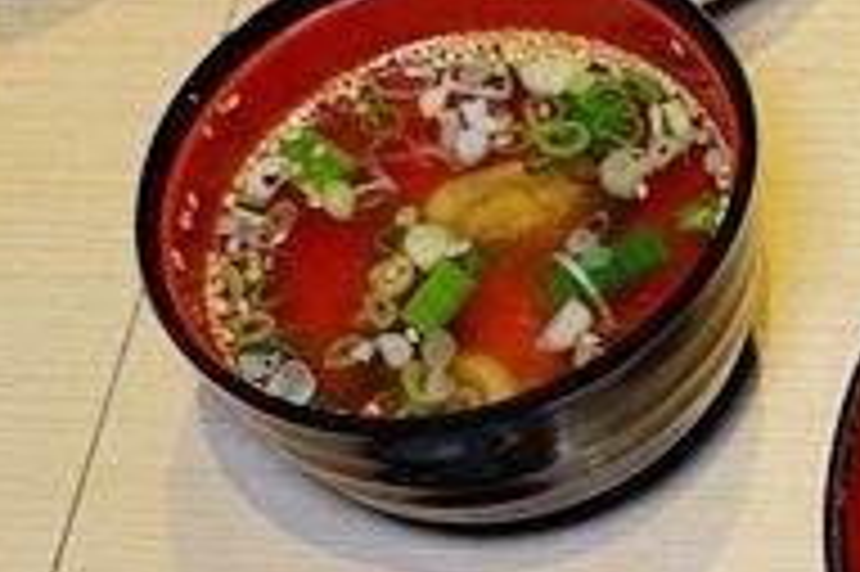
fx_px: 3246
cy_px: 286
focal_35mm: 136
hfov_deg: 13.8
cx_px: 1441
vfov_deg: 10.1
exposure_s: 1/40
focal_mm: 14.69
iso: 320
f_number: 3.5
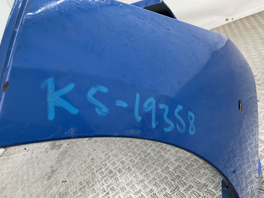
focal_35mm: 30
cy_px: 102
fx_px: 229
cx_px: 131
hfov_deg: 60.0
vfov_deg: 46.8
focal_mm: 3
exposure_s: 1/100
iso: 50
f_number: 1.8
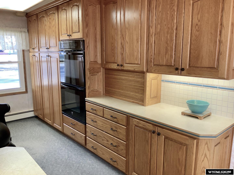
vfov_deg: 48.2
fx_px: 196
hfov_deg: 61.7
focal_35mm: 29
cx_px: 117
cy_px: 88
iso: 100
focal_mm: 3
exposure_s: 1/60
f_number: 1.8
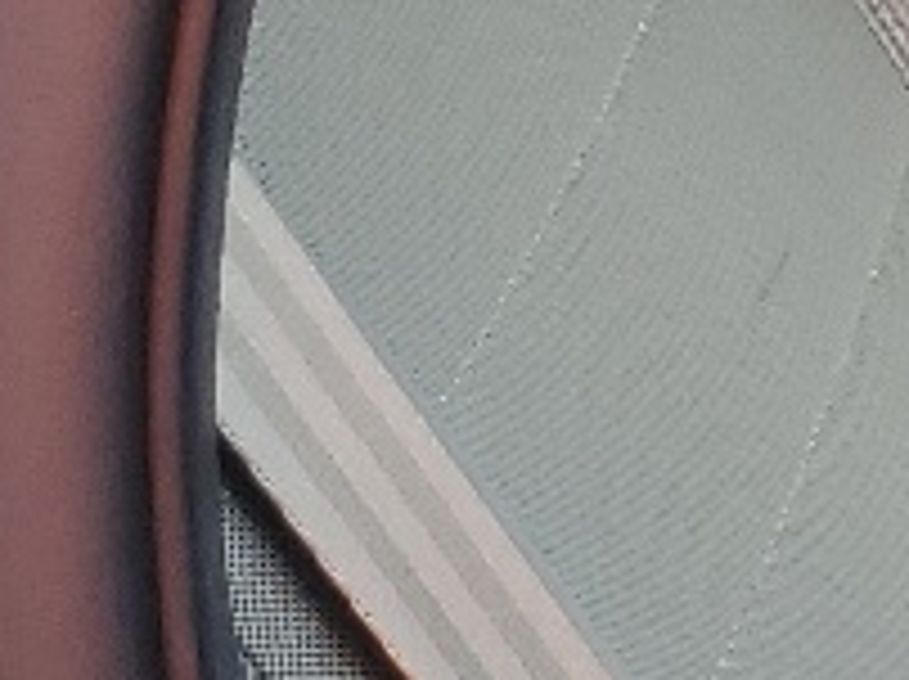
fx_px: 5403
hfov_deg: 8.0
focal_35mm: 206
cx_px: 2871
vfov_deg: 7.1
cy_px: -257
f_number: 1.5
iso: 50
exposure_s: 1/200
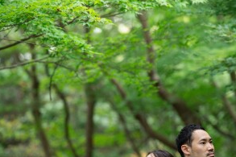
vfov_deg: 3.7
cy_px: 110
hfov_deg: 5.6
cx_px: 178
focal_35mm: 369
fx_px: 2418
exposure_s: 1/400
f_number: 2
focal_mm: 135
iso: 200
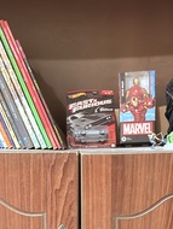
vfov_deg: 22.2
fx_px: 558
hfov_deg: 17.6
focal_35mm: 84
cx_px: 59
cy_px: 238
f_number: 1.78
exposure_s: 1/17
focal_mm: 6.76
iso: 640
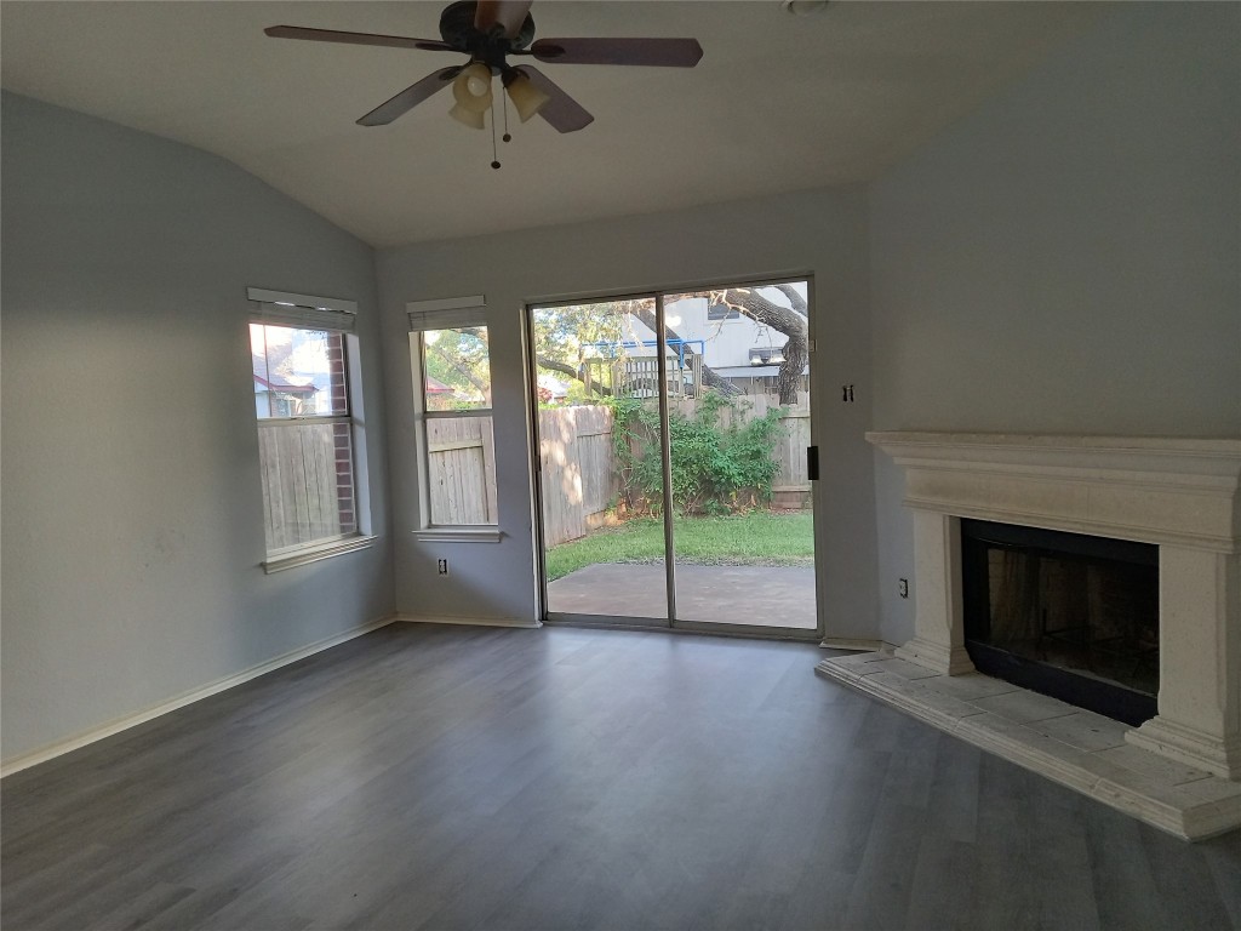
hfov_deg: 69.4
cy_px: 466
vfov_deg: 54.9
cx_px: 620
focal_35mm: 25
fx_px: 896
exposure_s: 1/60
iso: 200
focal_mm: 4.6
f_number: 2
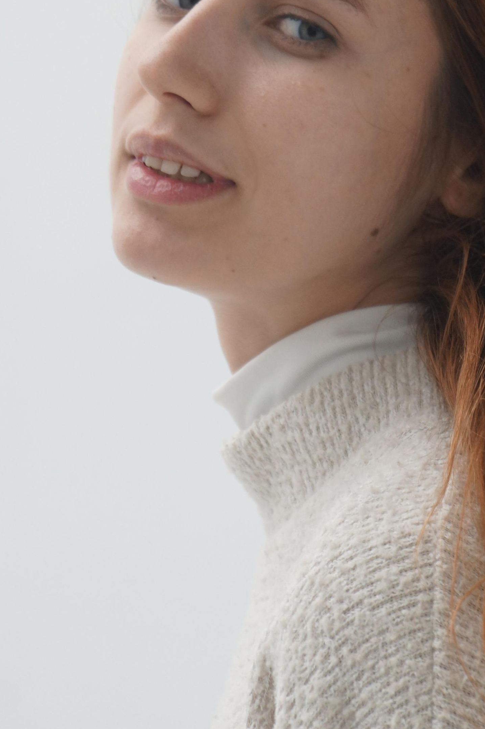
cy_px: 160
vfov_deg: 5.7
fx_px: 7315
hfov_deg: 3.8
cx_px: 208
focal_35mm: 362
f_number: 5.6
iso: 400
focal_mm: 135
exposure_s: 1/160
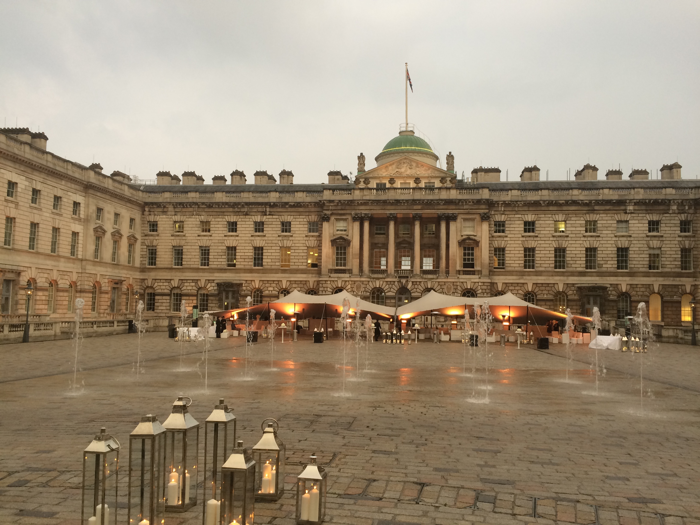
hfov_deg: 61.7
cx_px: 350
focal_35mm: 29
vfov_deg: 48.2
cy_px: 262
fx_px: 586
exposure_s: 1/40
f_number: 2.2
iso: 40
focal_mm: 4.15
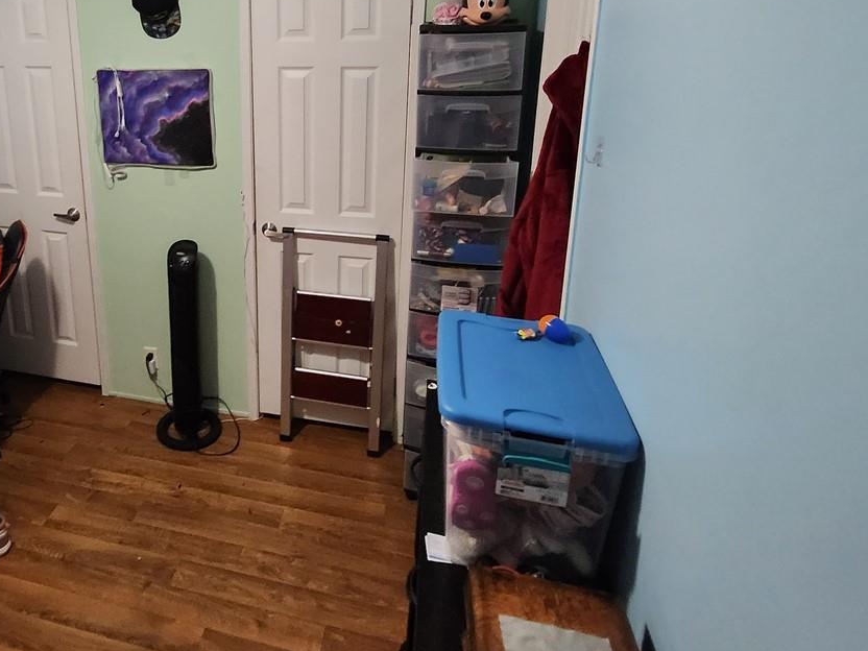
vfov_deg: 52.9
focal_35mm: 25
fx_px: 627
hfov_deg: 65.5
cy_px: 177
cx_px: 225
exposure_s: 1/30
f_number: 2.2
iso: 640
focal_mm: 1.74
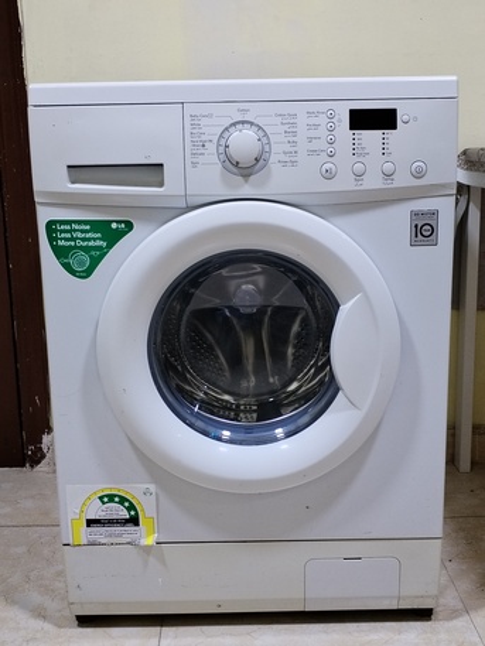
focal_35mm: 43
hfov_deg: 33.6
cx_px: 242
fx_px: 803
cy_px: 323
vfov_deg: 43.8
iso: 663
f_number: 1.8
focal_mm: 4.75
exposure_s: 1/30
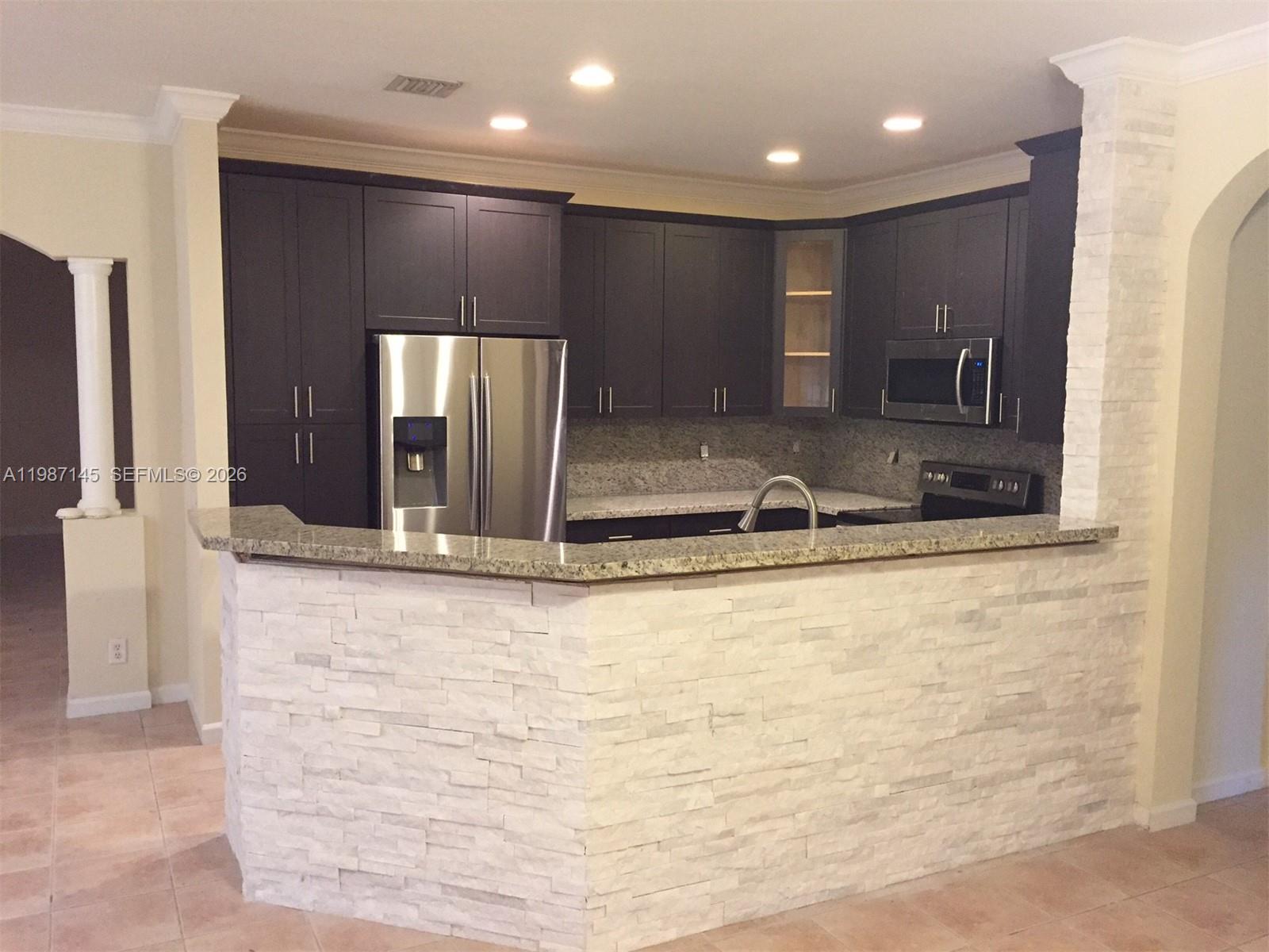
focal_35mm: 29
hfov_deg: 61.7
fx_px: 1063
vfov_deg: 48.2
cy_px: 476
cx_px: 634
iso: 250
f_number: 2.2
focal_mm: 4.15
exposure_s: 1/30
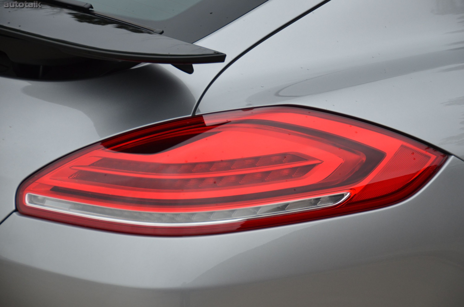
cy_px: 154
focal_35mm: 135
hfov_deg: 15.2
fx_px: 1736
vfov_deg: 10.1
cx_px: 232
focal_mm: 90
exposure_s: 1/800
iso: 800
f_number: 5.3
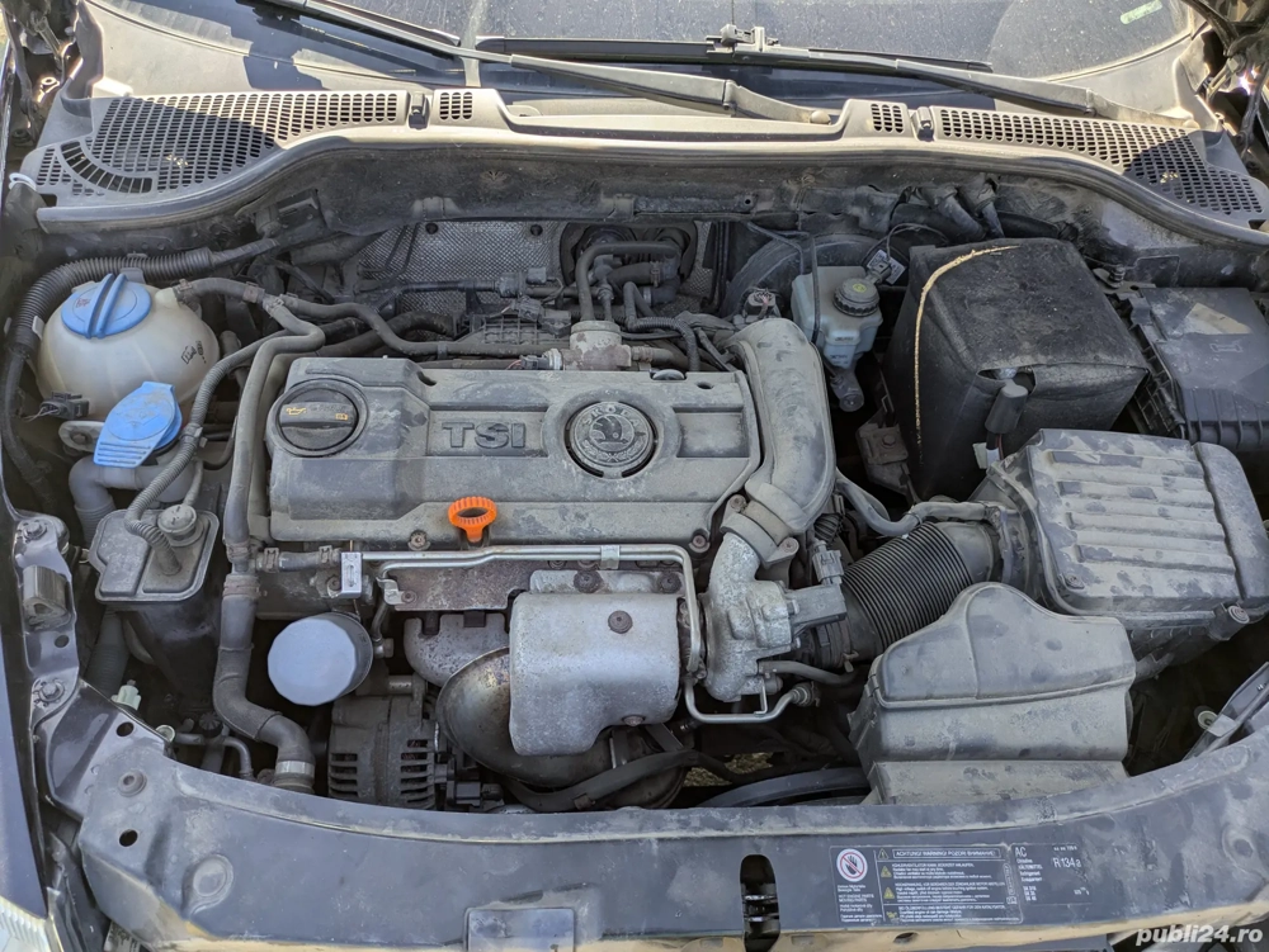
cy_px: 476
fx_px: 917
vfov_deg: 54.9
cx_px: 634
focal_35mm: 25
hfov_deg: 69.4
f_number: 1.89
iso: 37
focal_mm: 5.43
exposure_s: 1/368
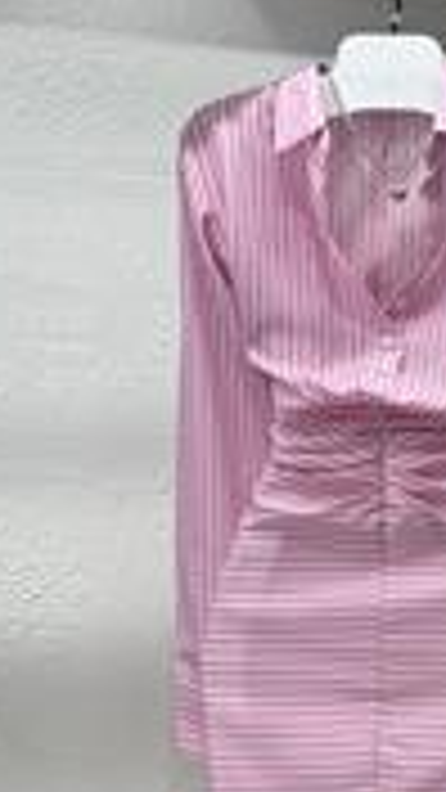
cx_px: 541
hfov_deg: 10.0
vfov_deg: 18.0
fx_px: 2502
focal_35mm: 119
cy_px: 459
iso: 64
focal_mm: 6.86
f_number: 1.78
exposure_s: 1/100
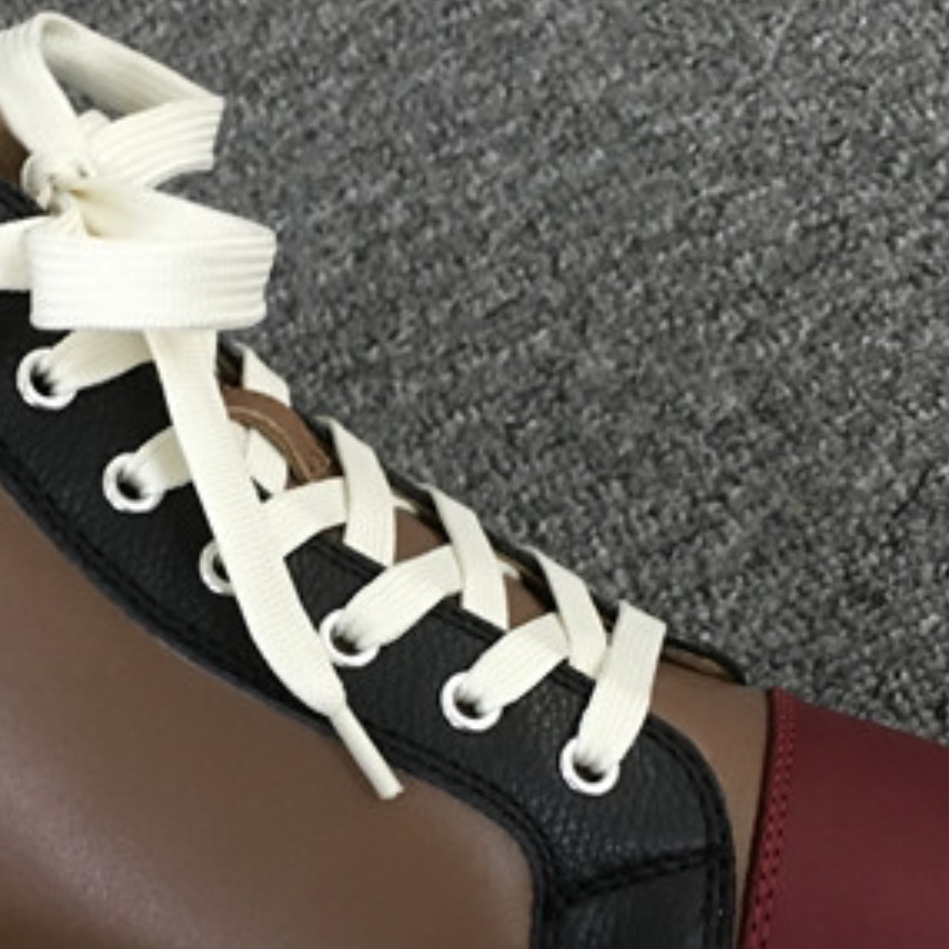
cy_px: 628
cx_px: 283
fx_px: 1954
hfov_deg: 27.1
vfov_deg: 27.1
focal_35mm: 63
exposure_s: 1/8
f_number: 2.2
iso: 100
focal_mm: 4.15
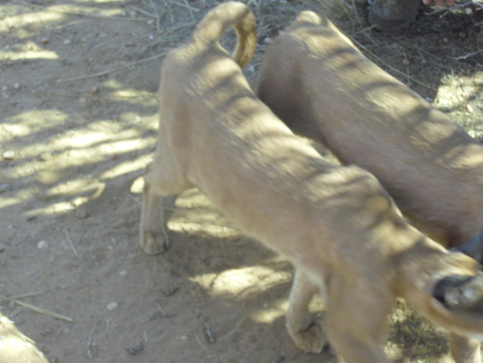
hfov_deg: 25.0
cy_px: 182
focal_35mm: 78
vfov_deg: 18.9
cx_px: 242
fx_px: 1088
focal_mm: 12.8
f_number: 4.2
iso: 100
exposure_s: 1/100
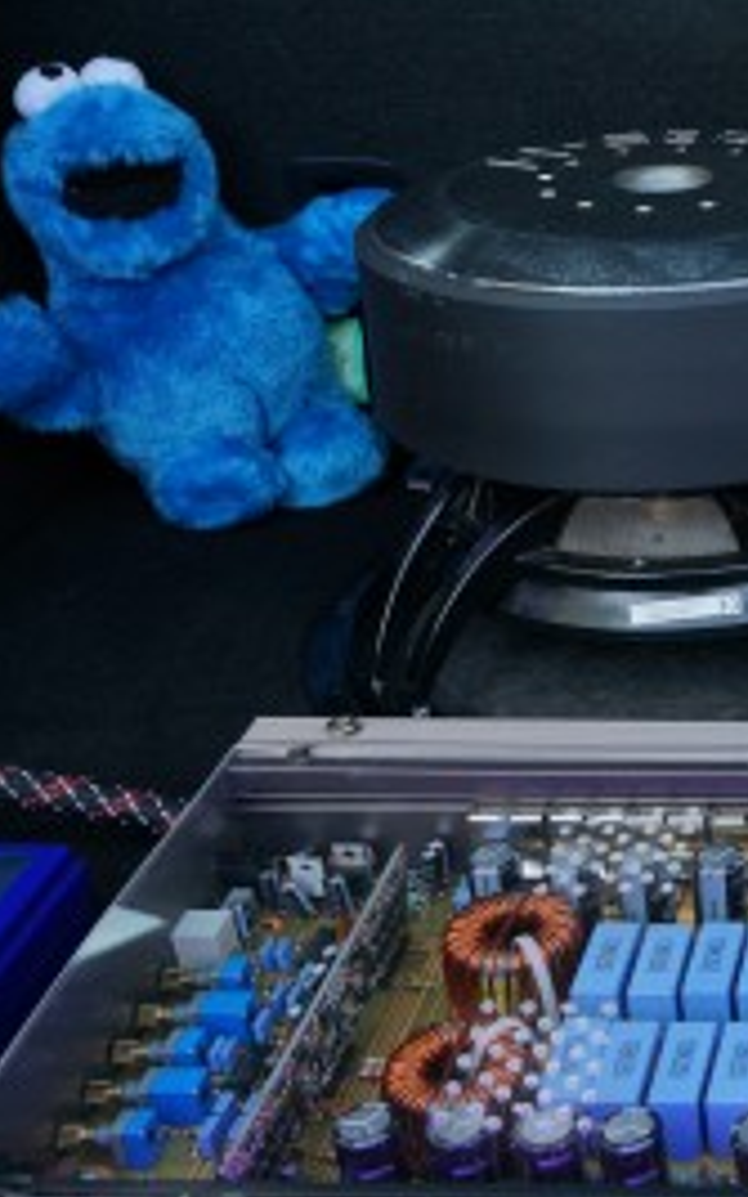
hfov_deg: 18.4
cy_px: 509
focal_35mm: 63
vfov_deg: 32.4
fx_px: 2054
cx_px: 1115
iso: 200
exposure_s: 1/25
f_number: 8
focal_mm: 22
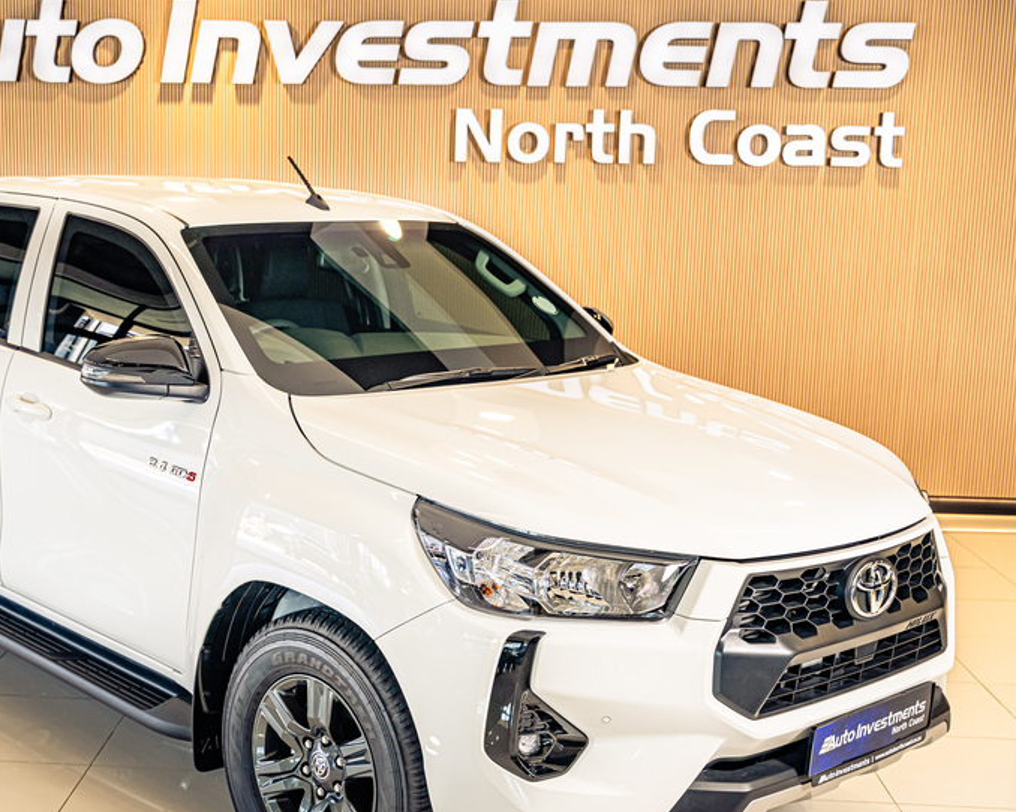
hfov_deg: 36.3
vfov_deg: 29.6
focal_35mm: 51
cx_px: 336
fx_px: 1533
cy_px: 494
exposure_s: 1/125
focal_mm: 36
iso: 400
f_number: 4
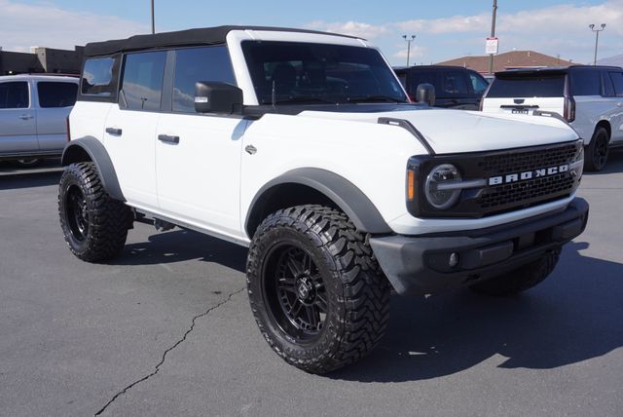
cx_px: 312
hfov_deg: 55.1
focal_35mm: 34
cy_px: 208
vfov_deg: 38.4
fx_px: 598
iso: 100
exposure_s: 1/320
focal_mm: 23
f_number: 8
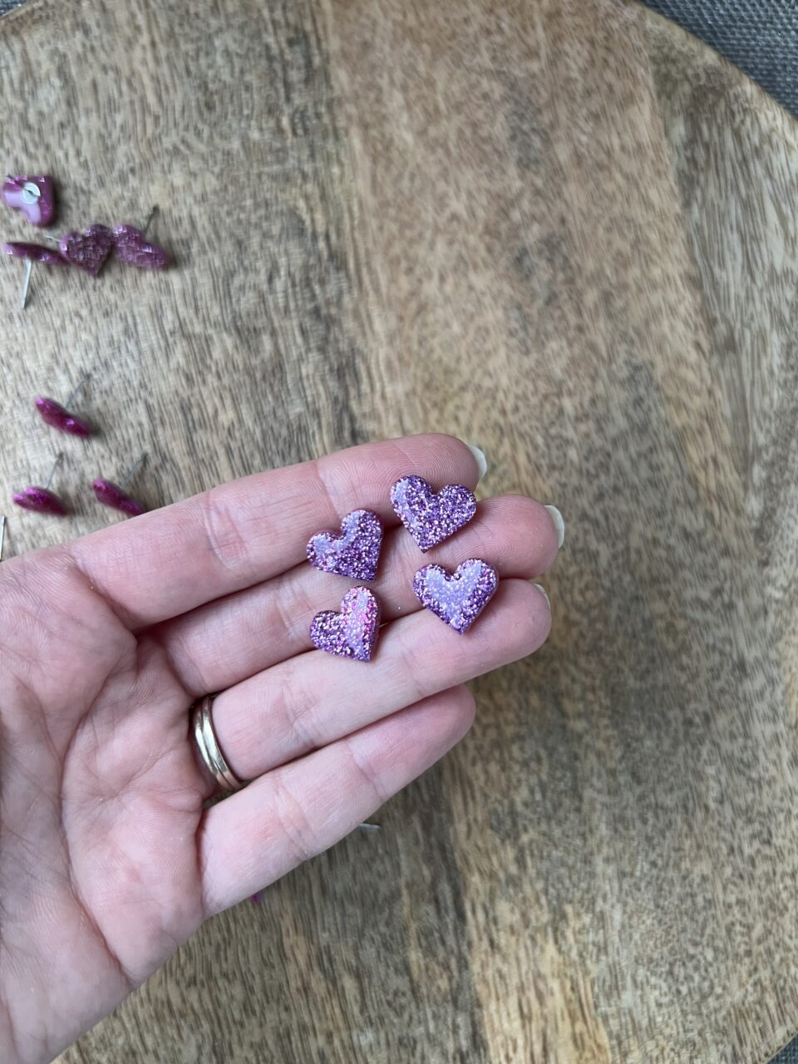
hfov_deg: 53.1
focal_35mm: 26
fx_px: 799
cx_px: 399
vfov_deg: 67.3
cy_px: 532
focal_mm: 5.7
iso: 125
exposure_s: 1/78
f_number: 1.5
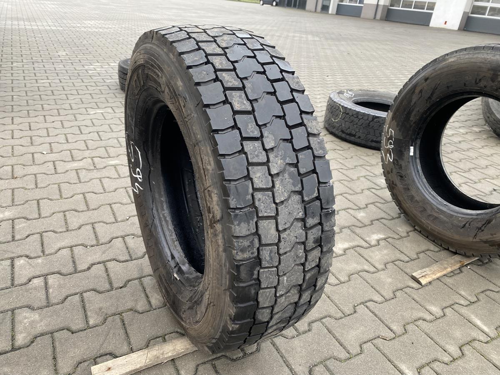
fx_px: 376
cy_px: 188
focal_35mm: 26
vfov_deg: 53.1
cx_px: 250
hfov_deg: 67.3
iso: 80
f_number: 1.8
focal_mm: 4.25
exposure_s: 1/122
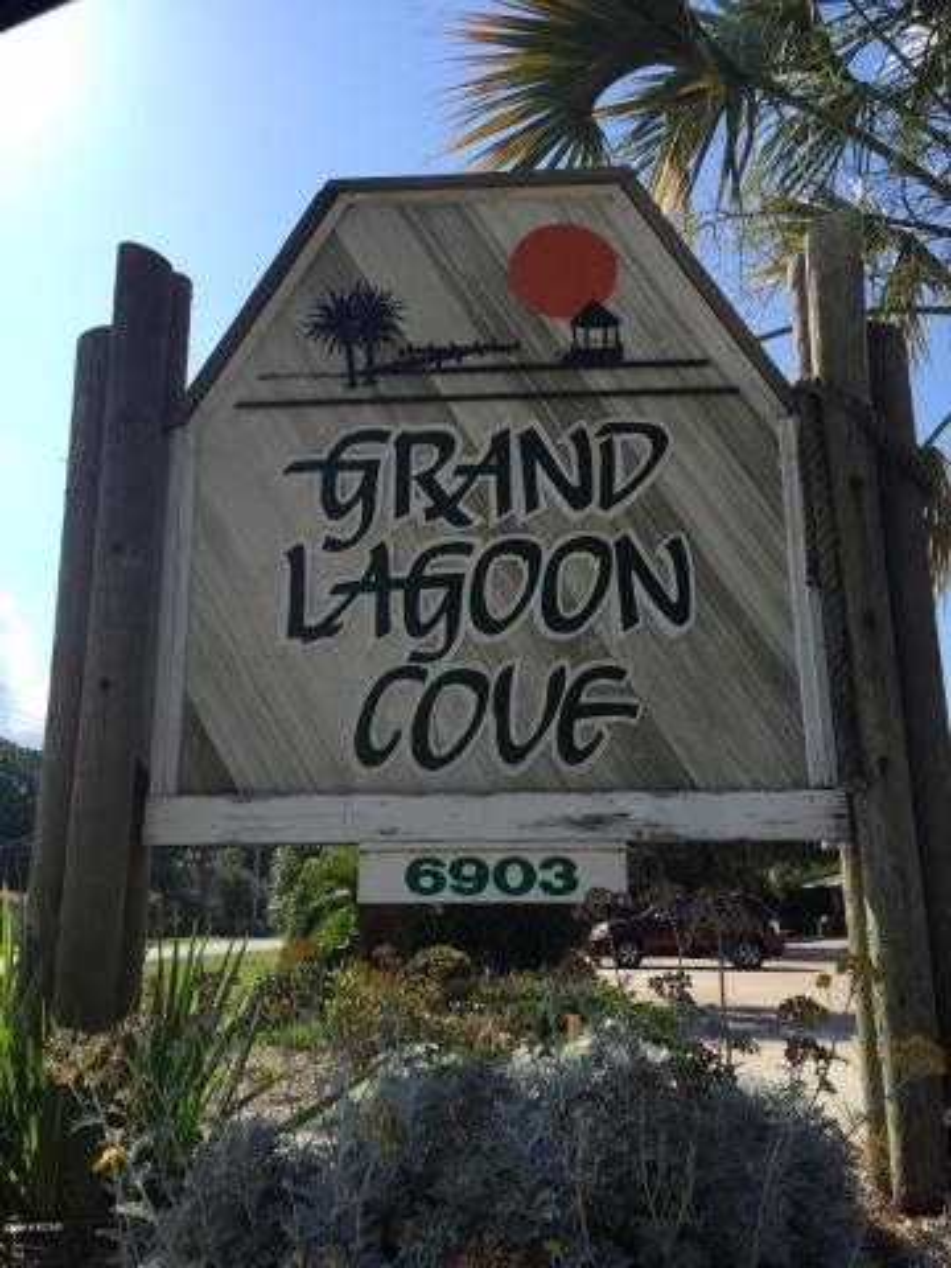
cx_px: 476
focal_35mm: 29
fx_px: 1062
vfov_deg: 61.7
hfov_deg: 48.2
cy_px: 634
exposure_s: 1/1647
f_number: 2.2
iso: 32
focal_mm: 4.15
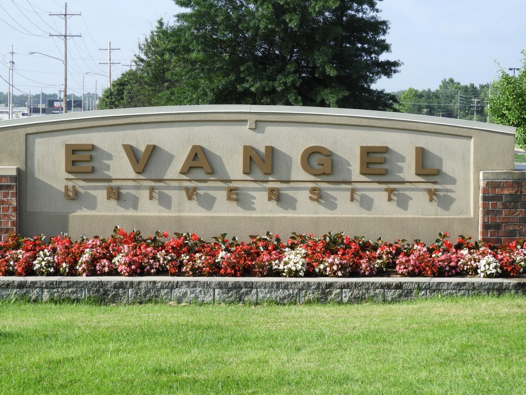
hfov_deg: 20.7
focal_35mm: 95
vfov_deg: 15.6
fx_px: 1444
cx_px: 263
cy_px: 198
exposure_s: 1/320
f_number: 4.8
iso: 100
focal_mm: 17
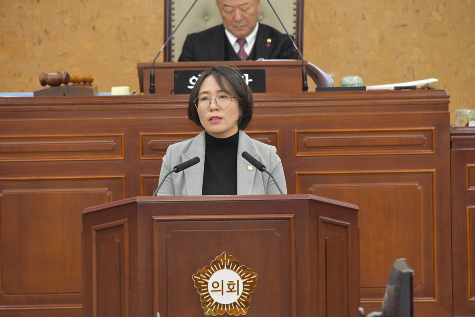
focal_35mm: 250
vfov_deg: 5.5
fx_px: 3299
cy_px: 158
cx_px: 238
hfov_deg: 8.2
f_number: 9
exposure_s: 1/250
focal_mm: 250
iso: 11400
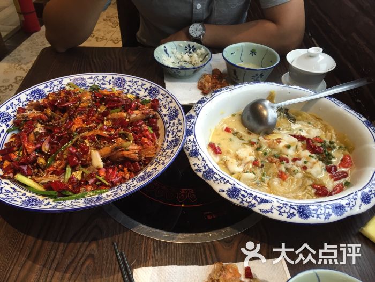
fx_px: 314
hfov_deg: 61.7
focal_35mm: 29
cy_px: 141
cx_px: 188
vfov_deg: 48.2
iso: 50
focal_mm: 4.15
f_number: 2.2
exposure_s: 1/33
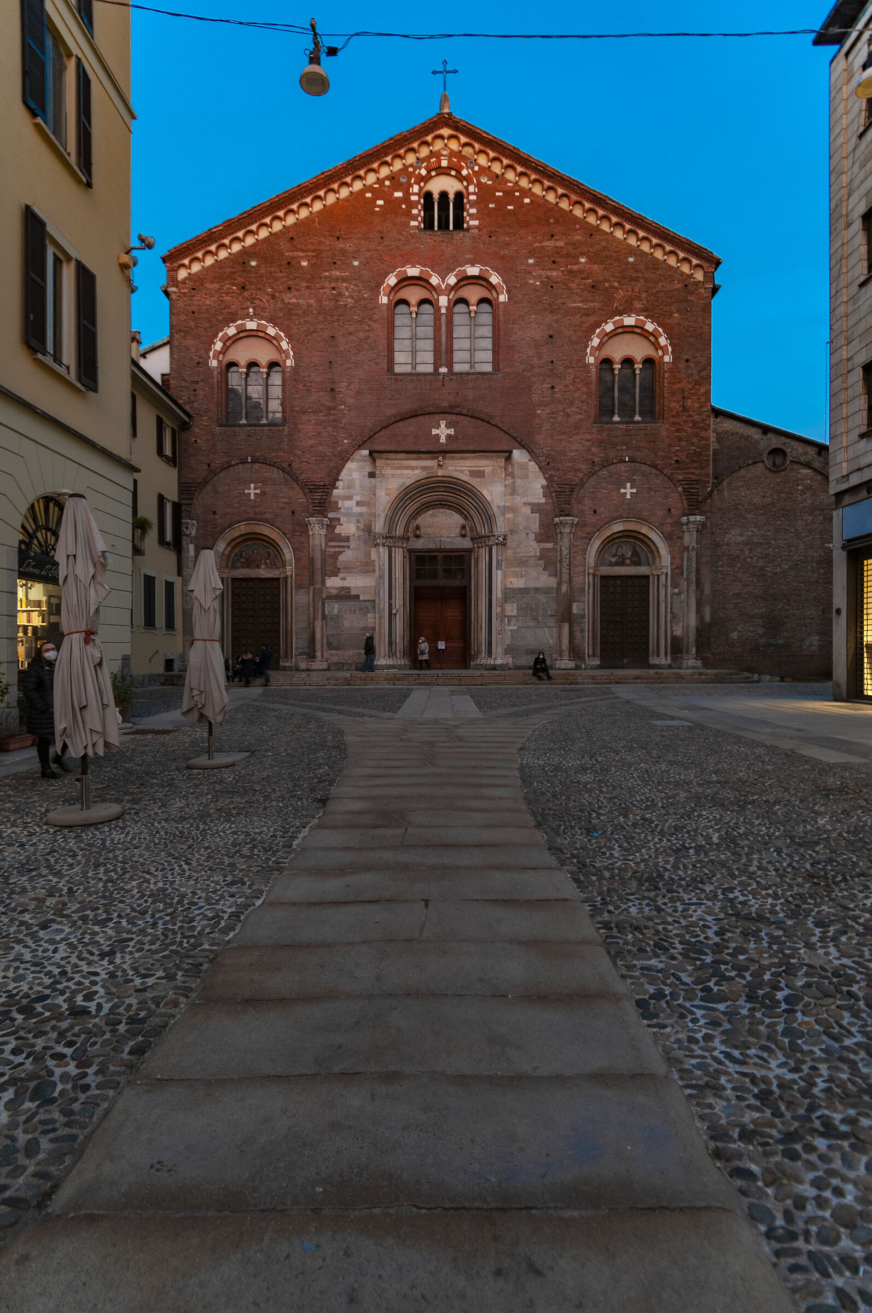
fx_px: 656
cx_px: 436
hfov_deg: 67.2
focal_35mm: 18
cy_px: 656
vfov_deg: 90.1
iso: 200
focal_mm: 12
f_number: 4
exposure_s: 1/13
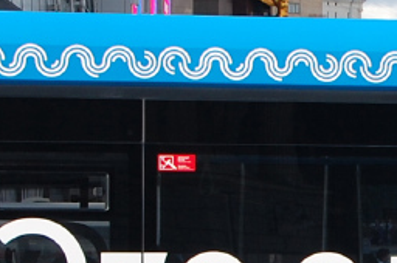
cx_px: 440
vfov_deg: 5.3
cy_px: 135
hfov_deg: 7.9
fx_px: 2853
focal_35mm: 259
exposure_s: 1/250
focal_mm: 34
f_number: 8
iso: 200
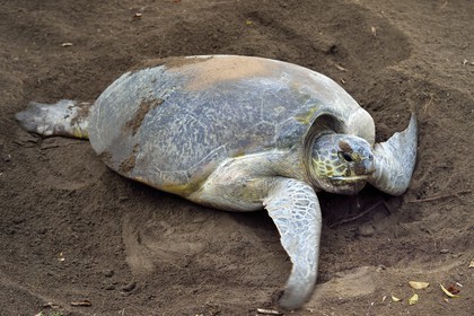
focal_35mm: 55
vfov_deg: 24.6
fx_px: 724
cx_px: 237
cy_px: 158
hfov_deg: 36.2
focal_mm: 55
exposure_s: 1/50
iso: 1600
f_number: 5
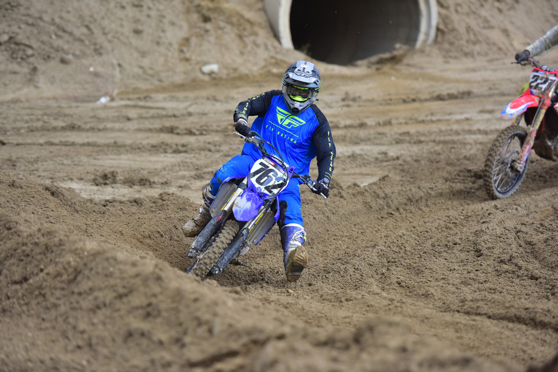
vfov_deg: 9.1
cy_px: 186
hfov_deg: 13.7
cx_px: 279
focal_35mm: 150
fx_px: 2325
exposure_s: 1/2500
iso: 720
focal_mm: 150
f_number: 2.8
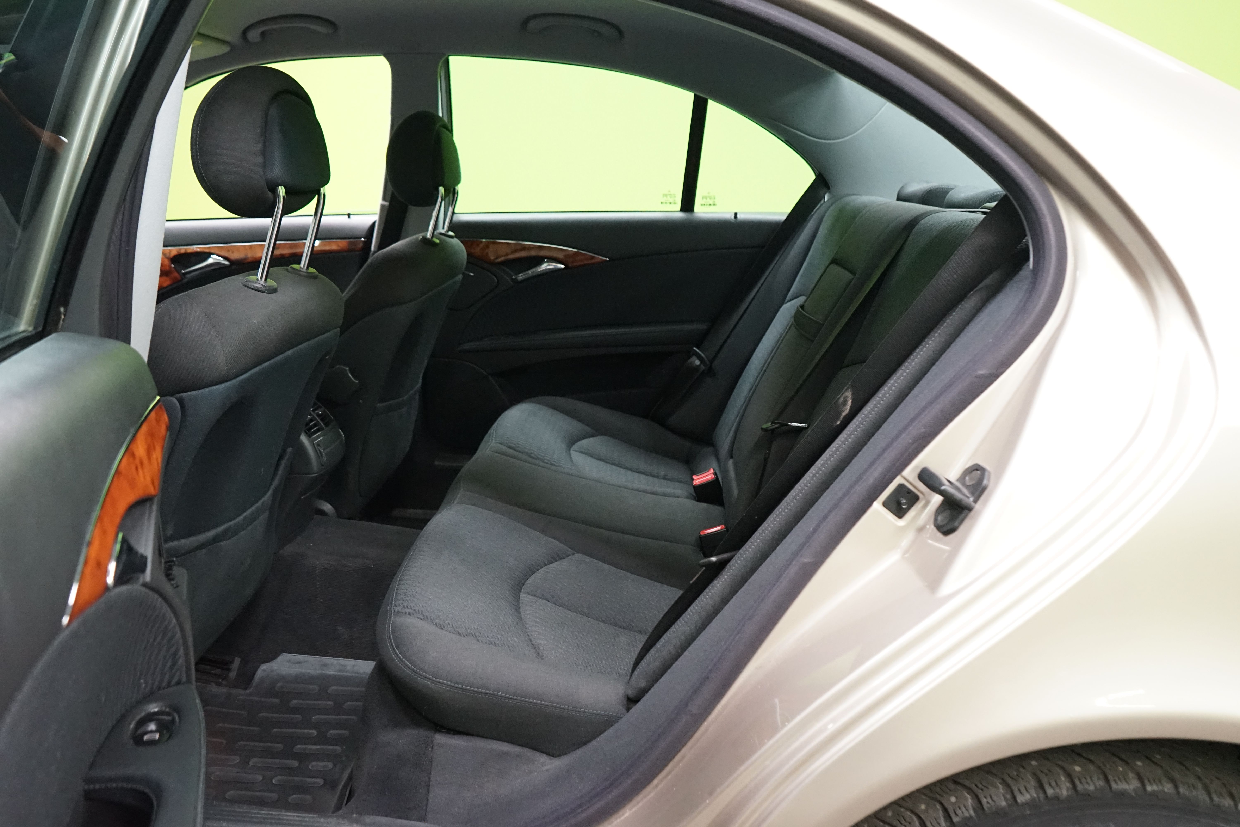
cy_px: 414
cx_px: 620
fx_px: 964
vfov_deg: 46.4
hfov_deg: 65.5
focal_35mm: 28
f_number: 5.6
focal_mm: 28
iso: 5000
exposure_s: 1/60
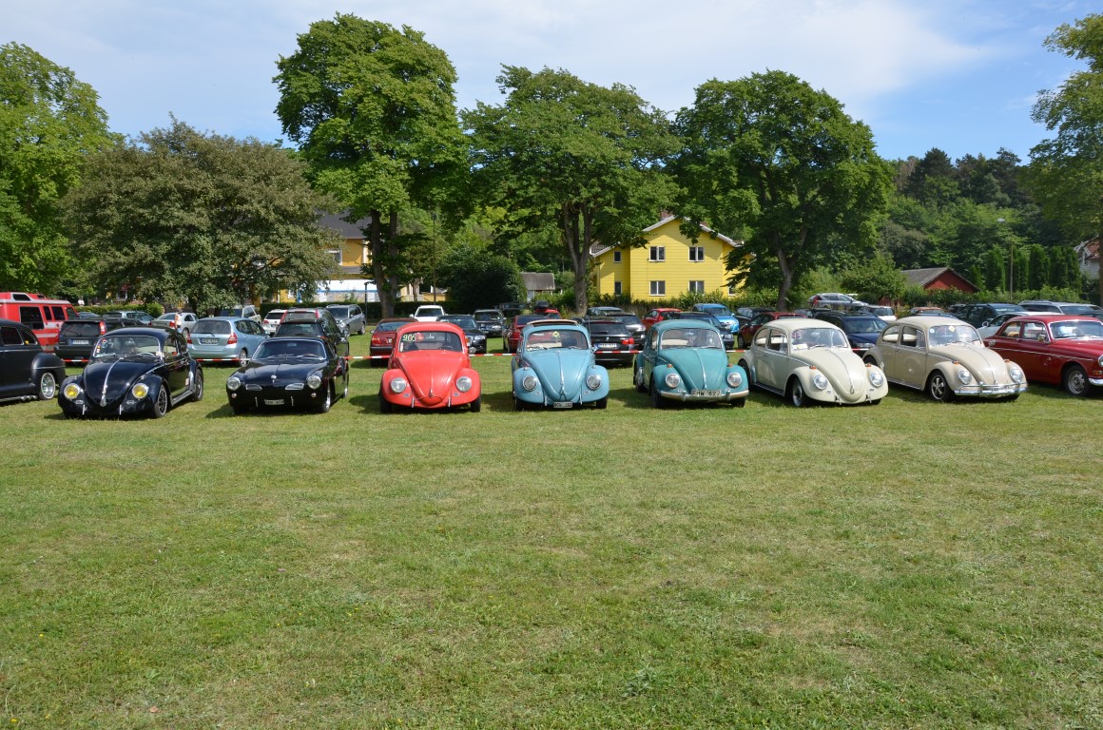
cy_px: 365
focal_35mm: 27
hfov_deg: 67.5
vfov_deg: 47.7
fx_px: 825
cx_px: 552
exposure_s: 1/250
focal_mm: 18
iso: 125
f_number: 8
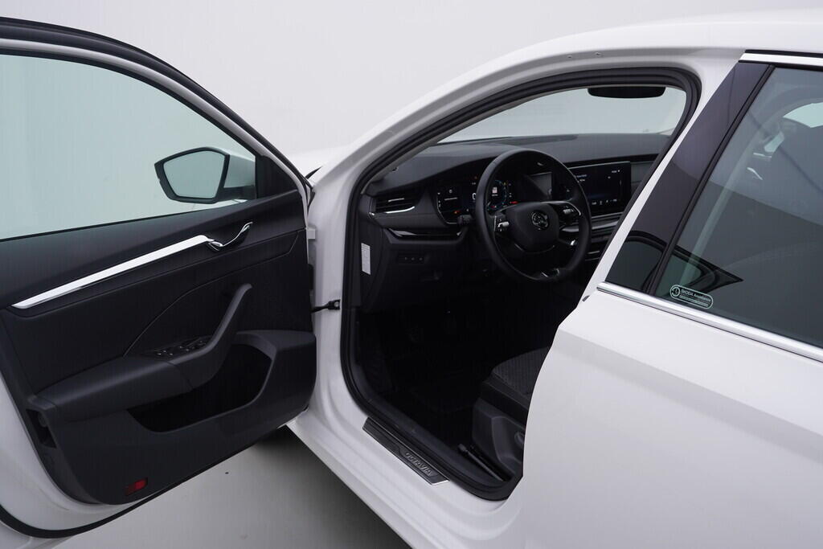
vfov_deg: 36.9
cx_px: 412
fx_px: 823
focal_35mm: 36
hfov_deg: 53.1
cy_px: 274
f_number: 4
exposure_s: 1/80
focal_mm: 24
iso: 125
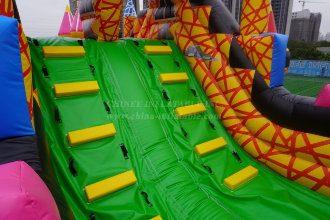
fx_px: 220
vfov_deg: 53.1
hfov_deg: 73.7
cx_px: 165
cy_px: 110
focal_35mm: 24
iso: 100
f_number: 7.1
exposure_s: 1/100
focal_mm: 16
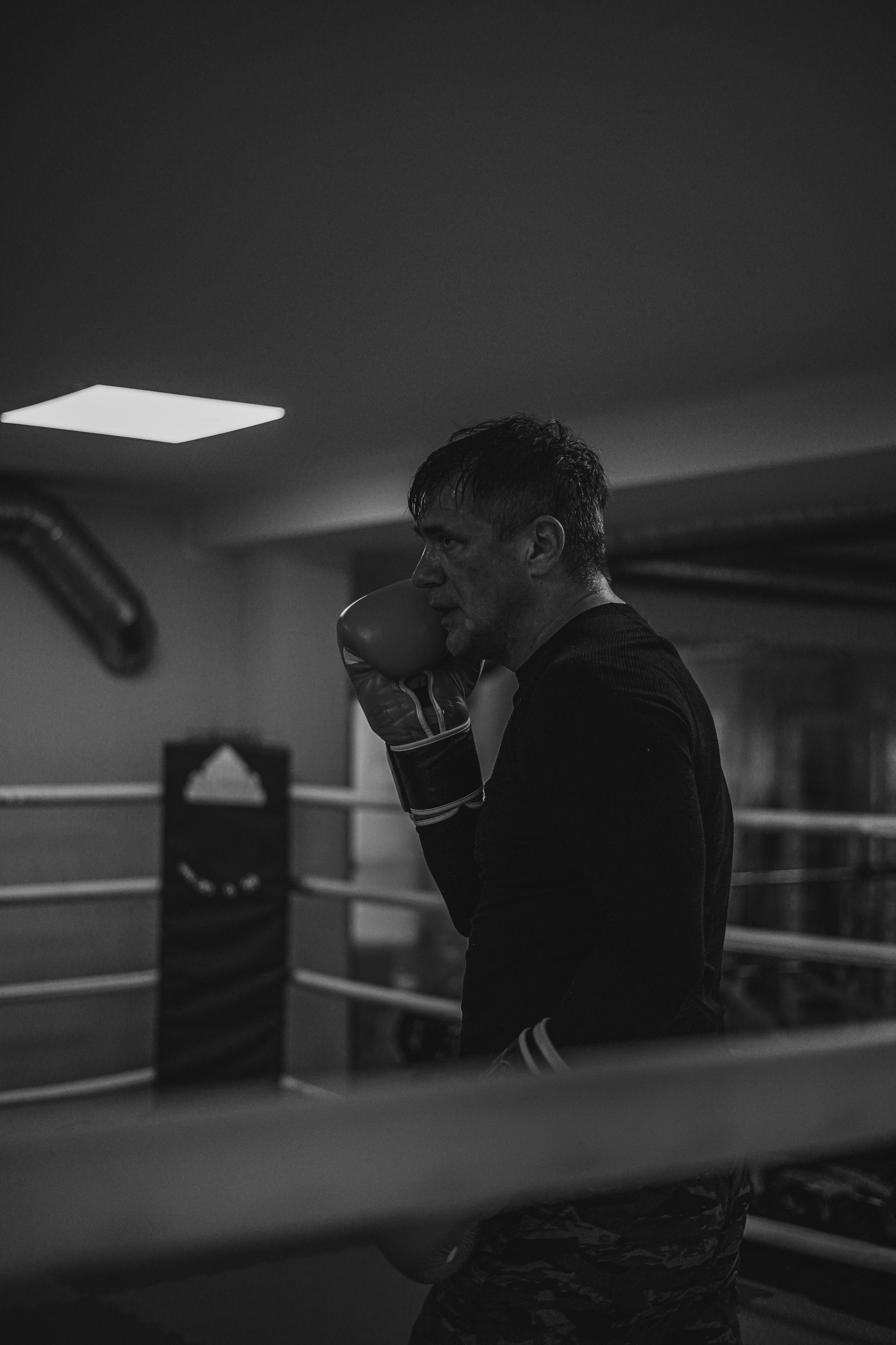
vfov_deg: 39.6
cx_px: 448
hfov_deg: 27.0
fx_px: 1867
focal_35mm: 50
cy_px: 672
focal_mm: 50
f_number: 1.8
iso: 2500
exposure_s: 1/1600
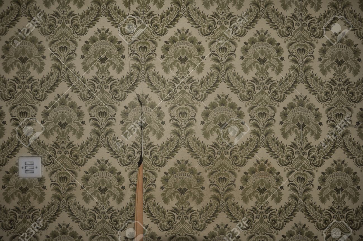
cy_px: 120
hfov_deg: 57.3
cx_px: 182
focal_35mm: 33
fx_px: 332
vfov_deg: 39.9
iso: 560
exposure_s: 1/60
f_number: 3.8
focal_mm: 22
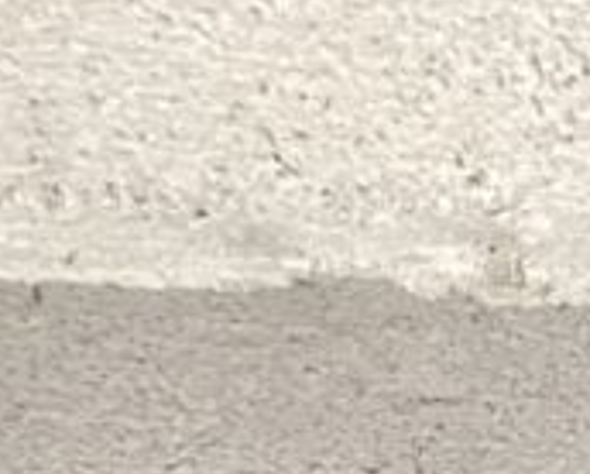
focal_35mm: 151
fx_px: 2640
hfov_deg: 11.3
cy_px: 1748
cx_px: 1259
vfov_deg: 7.7
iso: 800
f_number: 1.8
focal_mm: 4.25
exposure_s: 1/30
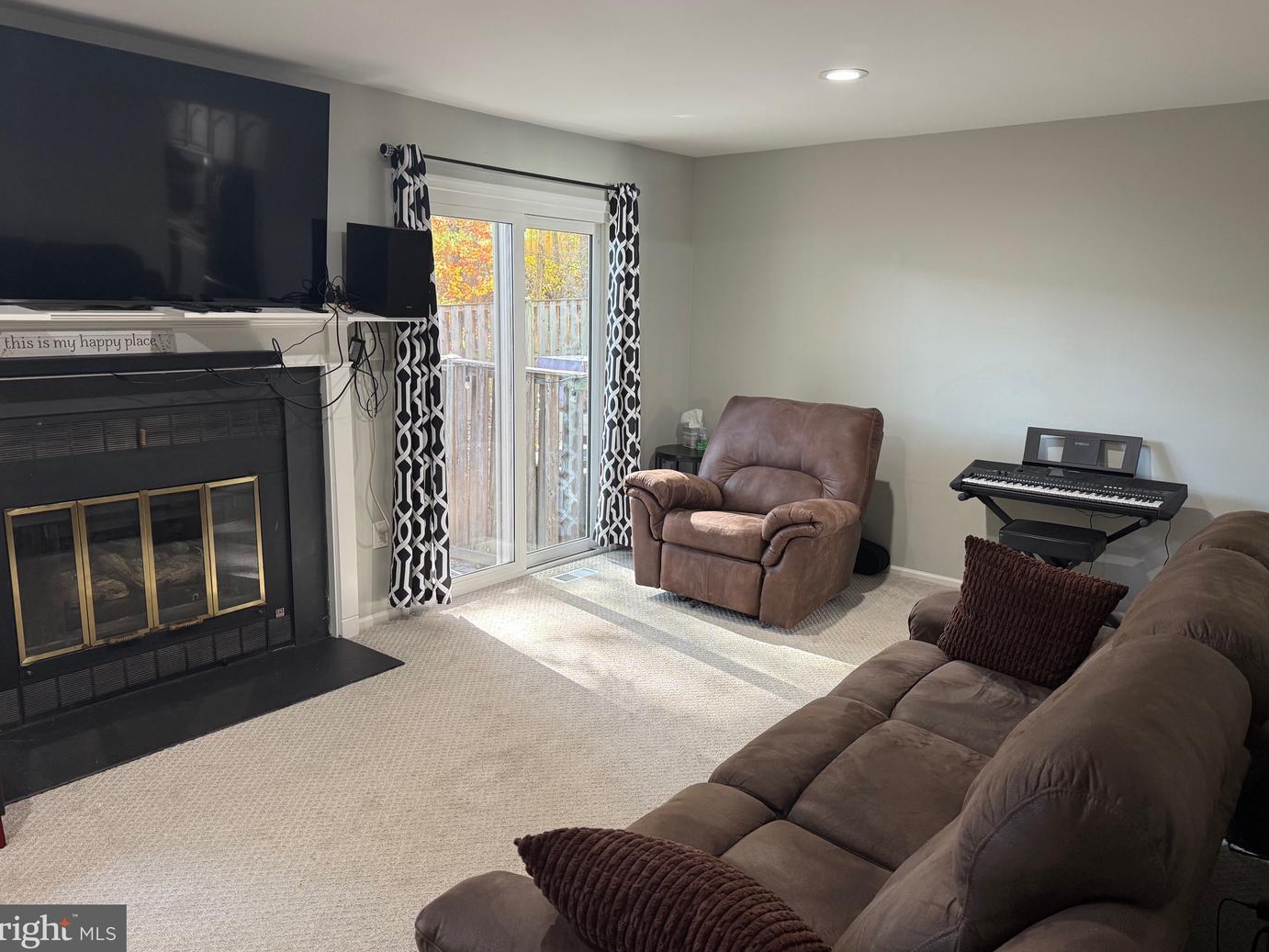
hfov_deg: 69.4
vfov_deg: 54.9
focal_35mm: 25
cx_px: 626
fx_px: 917
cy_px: 462
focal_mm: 6.76
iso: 200
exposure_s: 1/60
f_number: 1.78
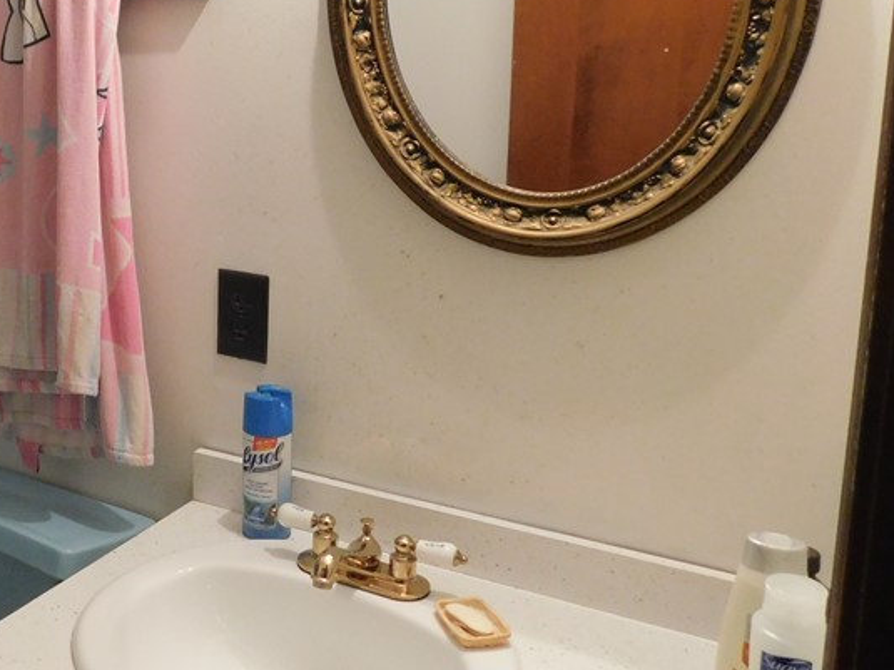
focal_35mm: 44
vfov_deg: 32.7
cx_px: 95
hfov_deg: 39.9
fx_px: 1136
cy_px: 242
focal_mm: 4
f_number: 3
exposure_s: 1/25
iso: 400
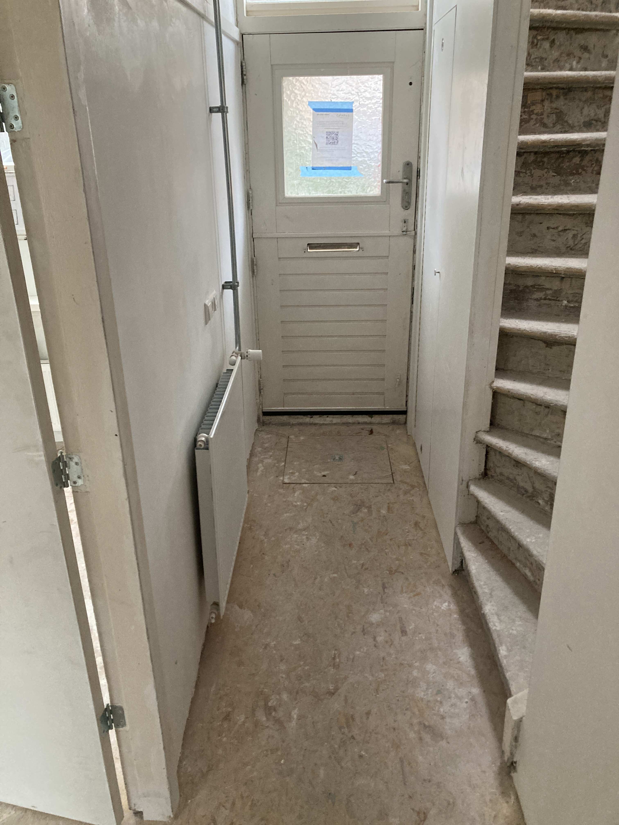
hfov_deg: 49.7
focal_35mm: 28
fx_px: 668
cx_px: 310
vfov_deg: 63.4
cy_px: 412
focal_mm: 3.99
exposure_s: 1/60
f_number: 1.8
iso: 320
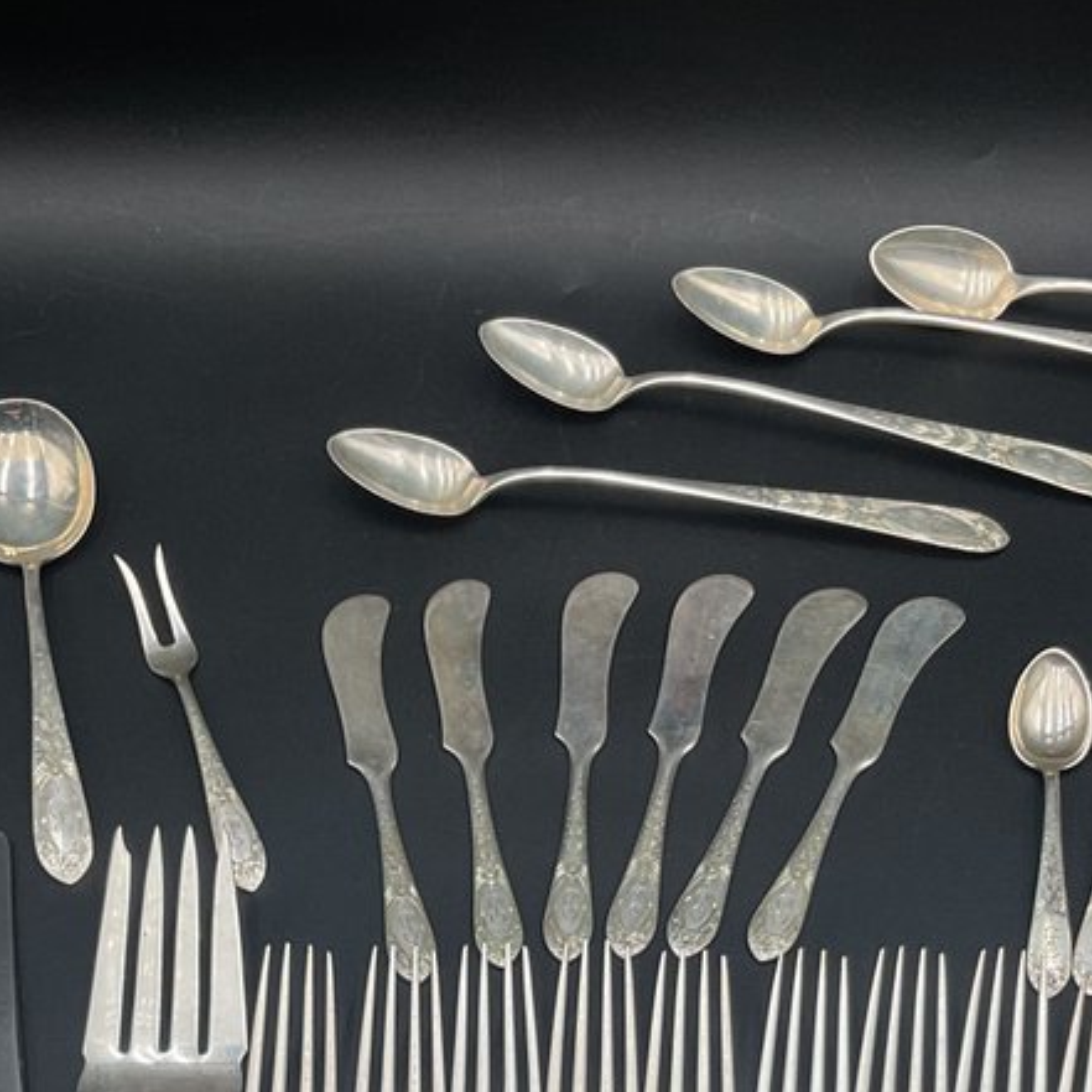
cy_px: 1153
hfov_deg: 26.1
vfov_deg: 24.6
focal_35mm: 66
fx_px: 2356
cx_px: 526
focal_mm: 3
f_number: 1.8
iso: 20
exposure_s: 1/120
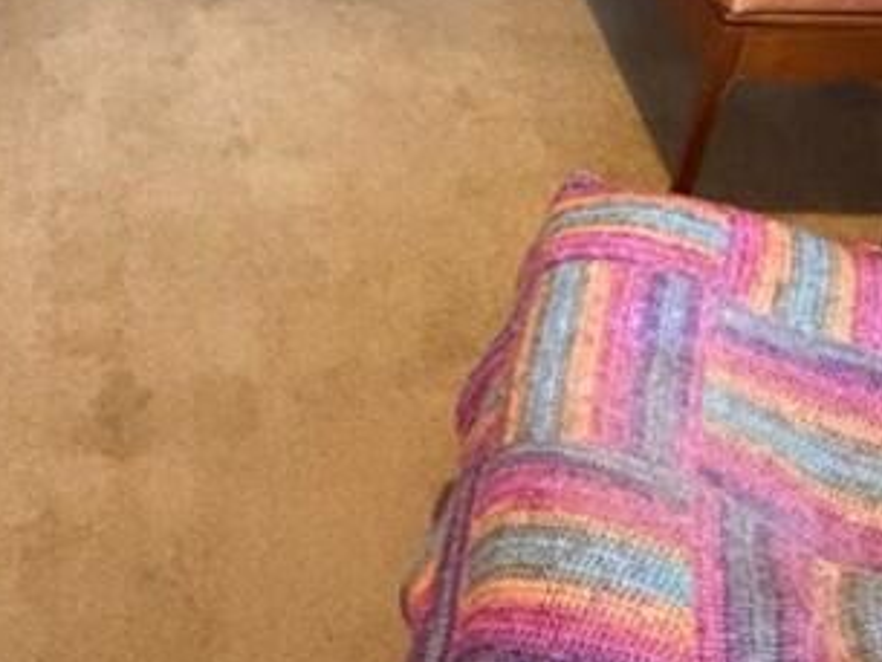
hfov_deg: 39.1
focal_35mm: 47
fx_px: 1198
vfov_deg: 25.9
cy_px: -224
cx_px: 194
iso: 800
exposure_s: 1/52
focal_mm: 2.22
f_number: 2.2
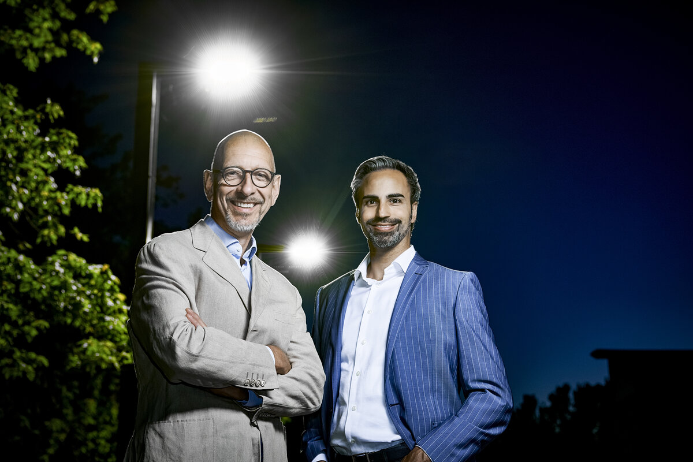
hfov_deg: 33.4
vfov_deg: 22.6
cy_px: 231
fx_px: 1155
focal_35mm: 60
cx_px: 346
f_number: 5
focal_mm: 60
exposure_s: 1/6
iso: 500
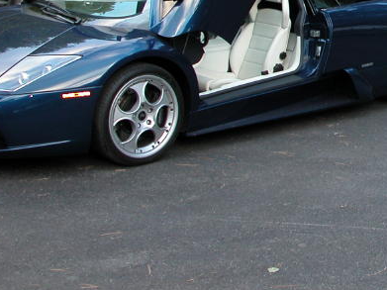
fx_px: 995
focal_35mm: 89
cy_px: -1
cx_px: 399
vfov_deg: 16.2
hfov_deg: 21.2
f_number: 2.8
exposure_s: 1/34.4
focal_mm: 8.9
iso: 100
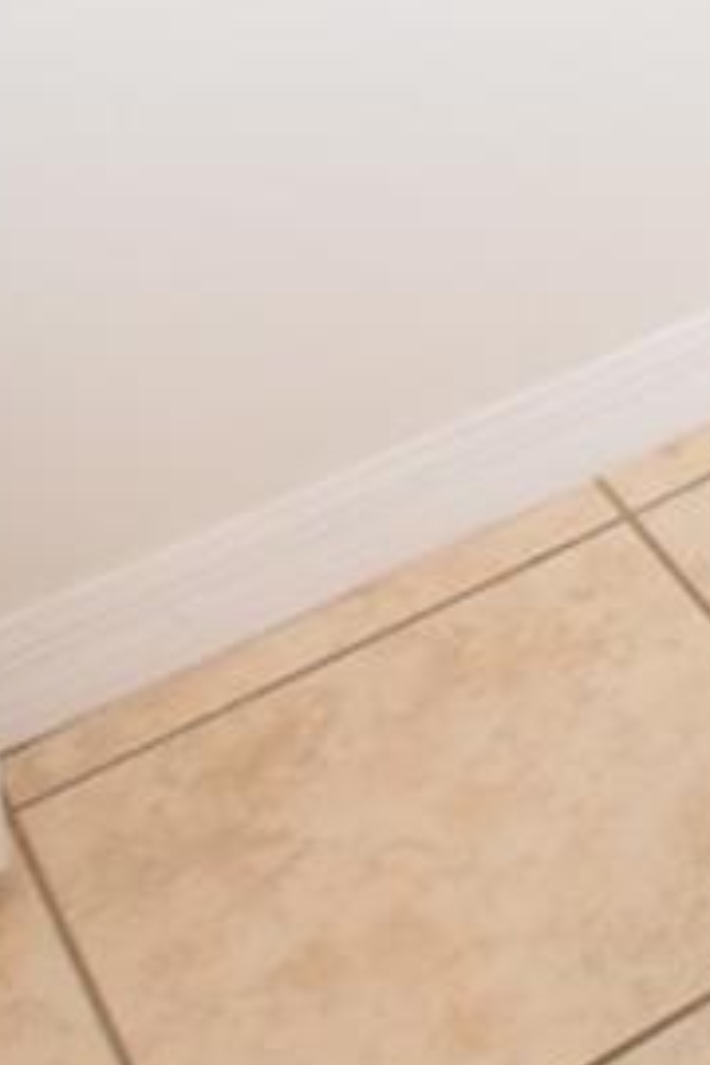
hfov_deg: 12.6
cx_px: 1590
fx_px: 2633
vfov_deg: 17.6
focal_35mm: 89
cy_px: -951
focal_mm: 10
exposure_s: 1/100
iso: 800
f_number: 5
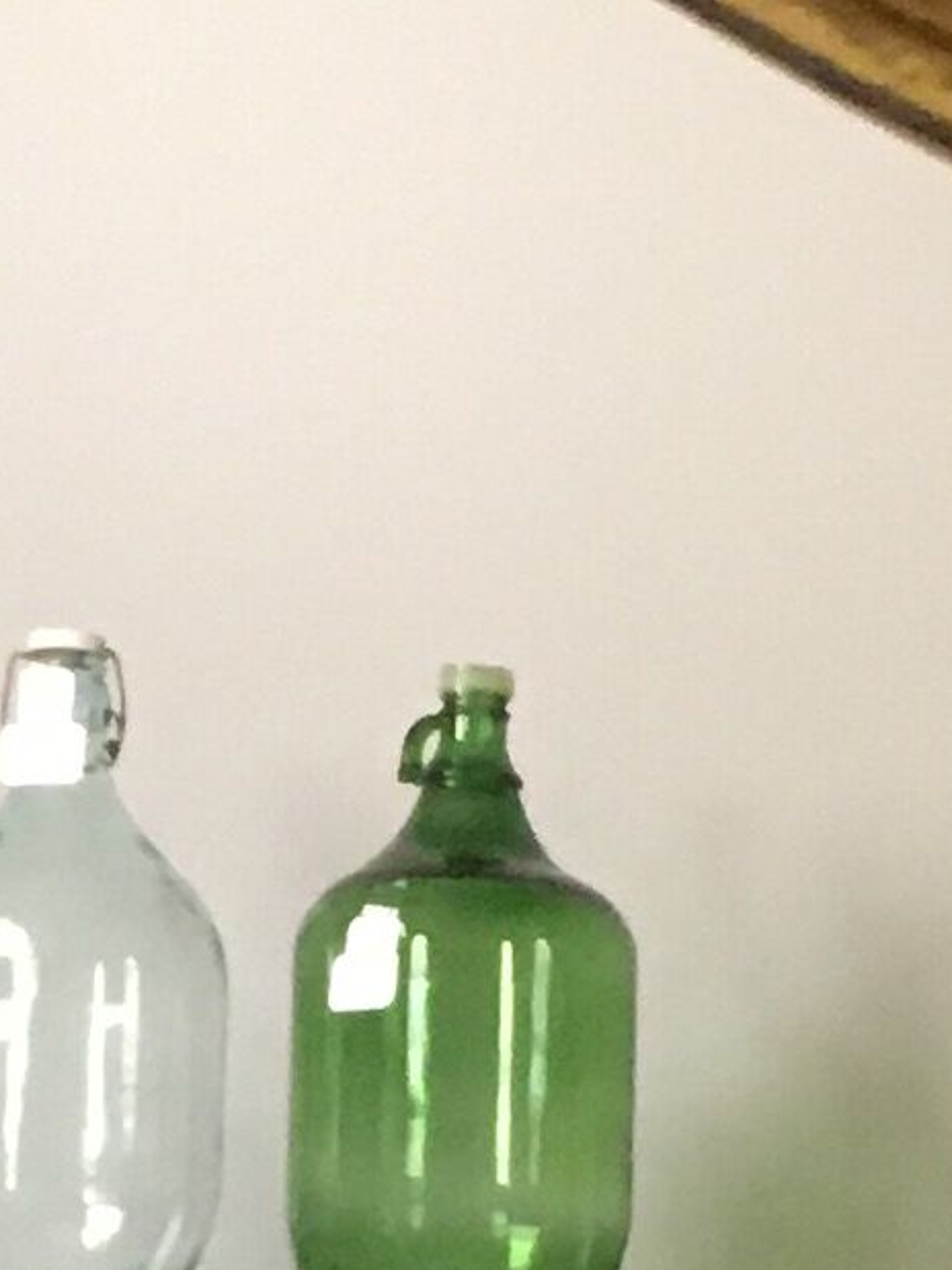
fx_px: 6933
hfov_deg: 7.8
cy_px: 1609
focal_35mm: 189
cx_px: 107
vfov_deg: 10.3
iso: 200
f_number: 2.2
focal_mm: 4.15
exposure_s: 1/20
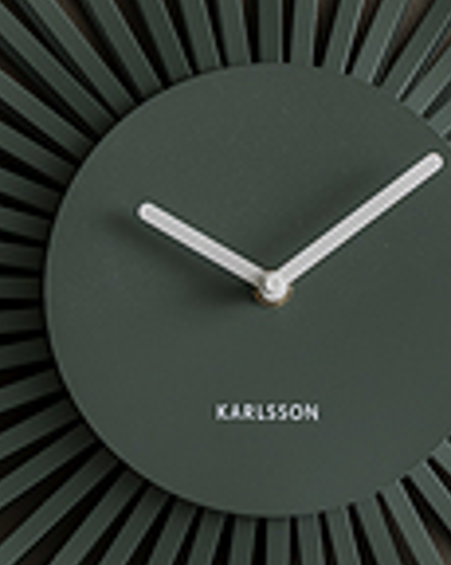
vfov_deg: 3.8
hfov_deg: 3.0
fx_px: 8502
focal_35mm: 509
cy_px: 936
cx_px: 204
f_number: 4
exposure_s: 1/100
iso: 64
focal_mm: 90
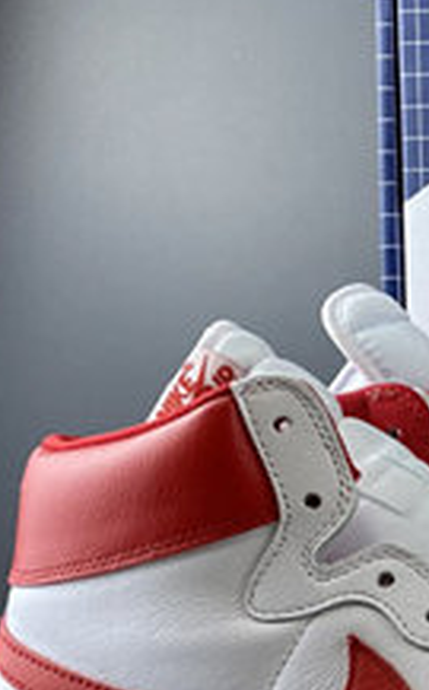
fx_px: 1670
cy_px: 564
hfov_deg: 12.0
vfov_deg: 23.0
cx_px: 1014
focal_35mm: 89
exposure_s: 1/100
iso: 80
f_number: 1.8
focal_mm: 4.25
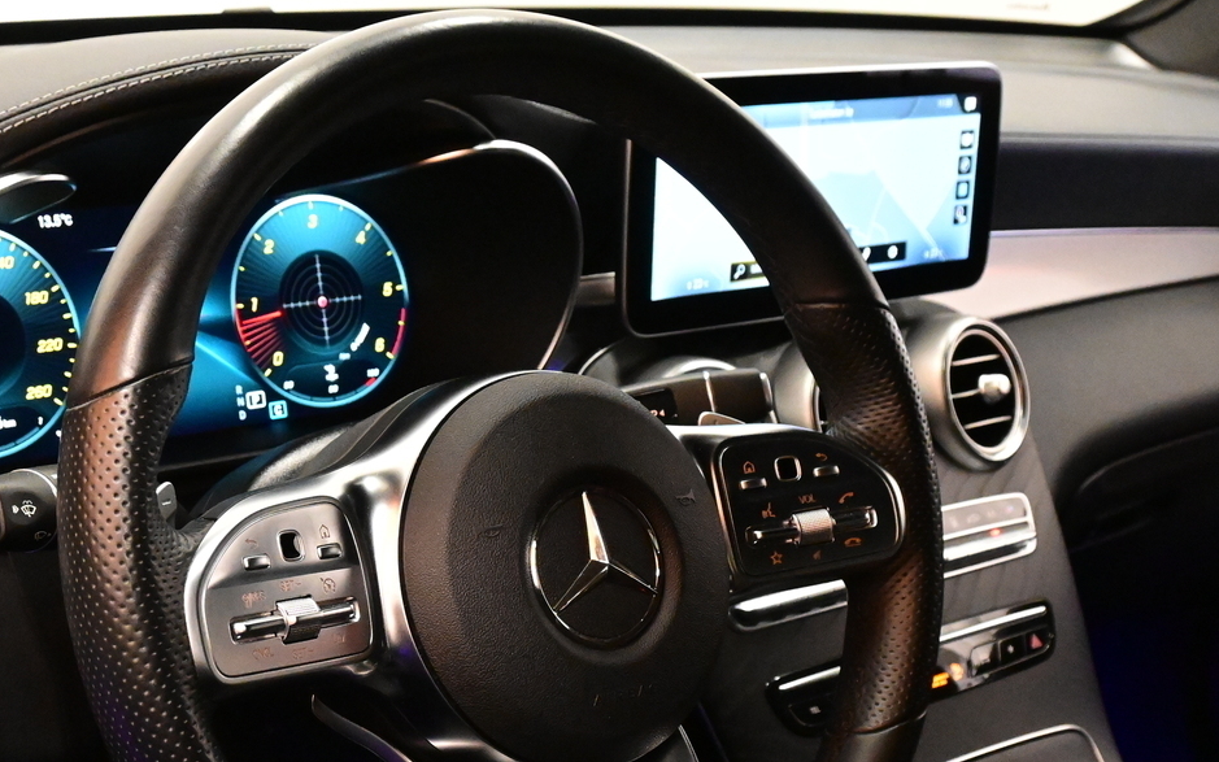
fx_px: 1971
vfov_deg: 21.7
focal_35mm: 59
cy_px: 587
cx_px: 519
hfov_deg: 34.3
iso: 8000
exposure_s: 1/100
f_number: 5.6
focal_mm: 22.5
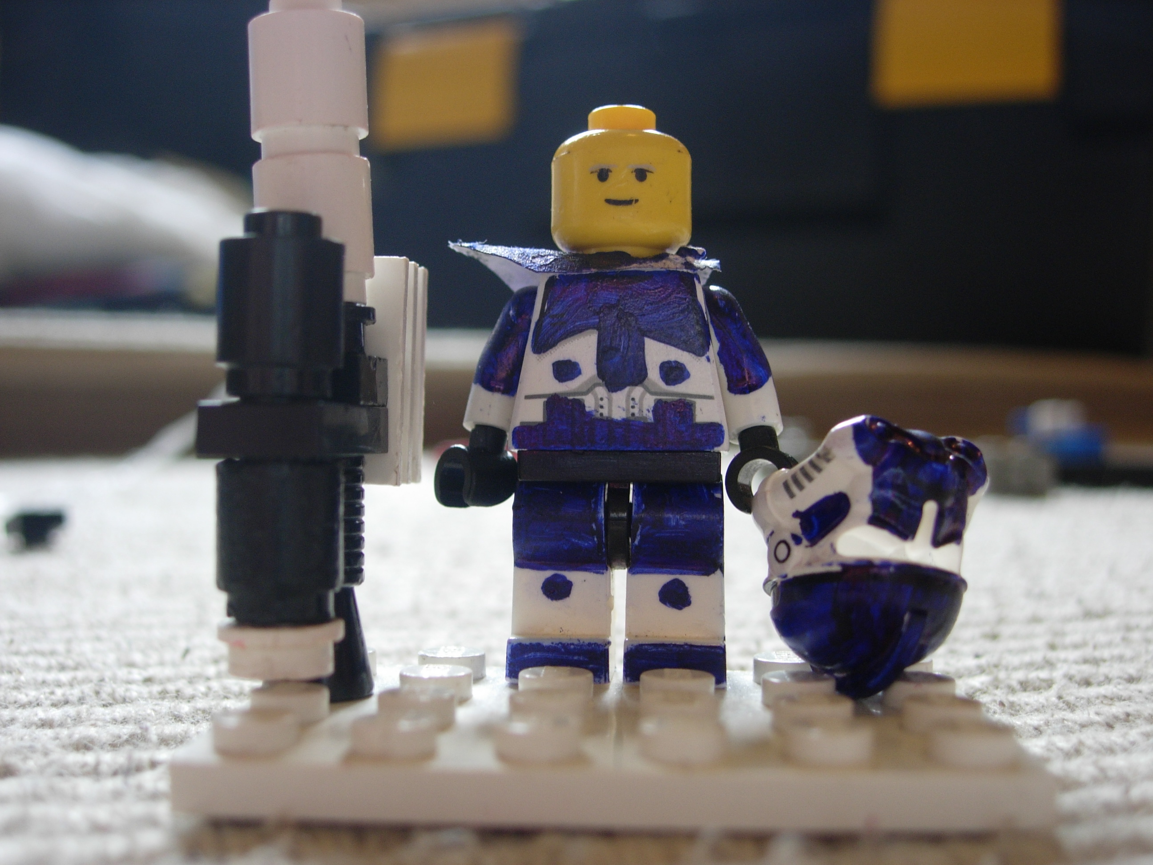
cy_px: 432
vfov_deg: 35.1
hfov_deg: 45.8
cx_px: 576
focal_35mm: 41
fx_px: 1366
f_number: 2.9
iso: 64
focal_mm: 8.5
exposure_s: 1/14.2
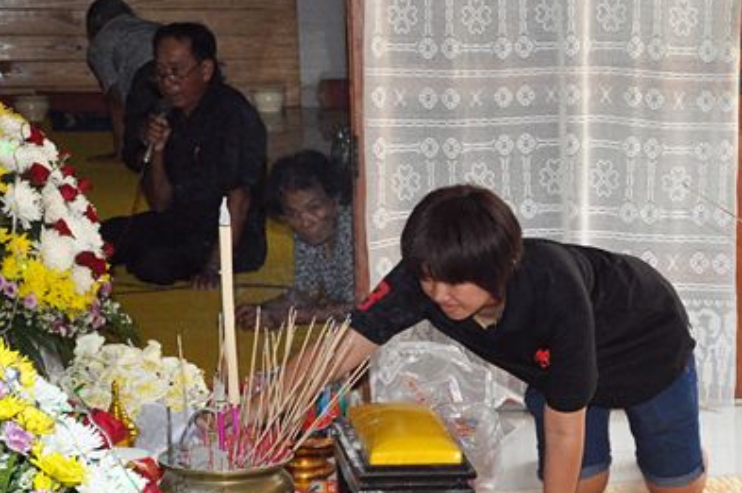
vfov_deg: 11.3
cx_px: 751
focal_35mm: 120
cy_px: 372
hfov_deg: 16.7
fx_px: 2473
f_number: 8
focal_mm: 35
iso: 1600
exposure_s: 1/200
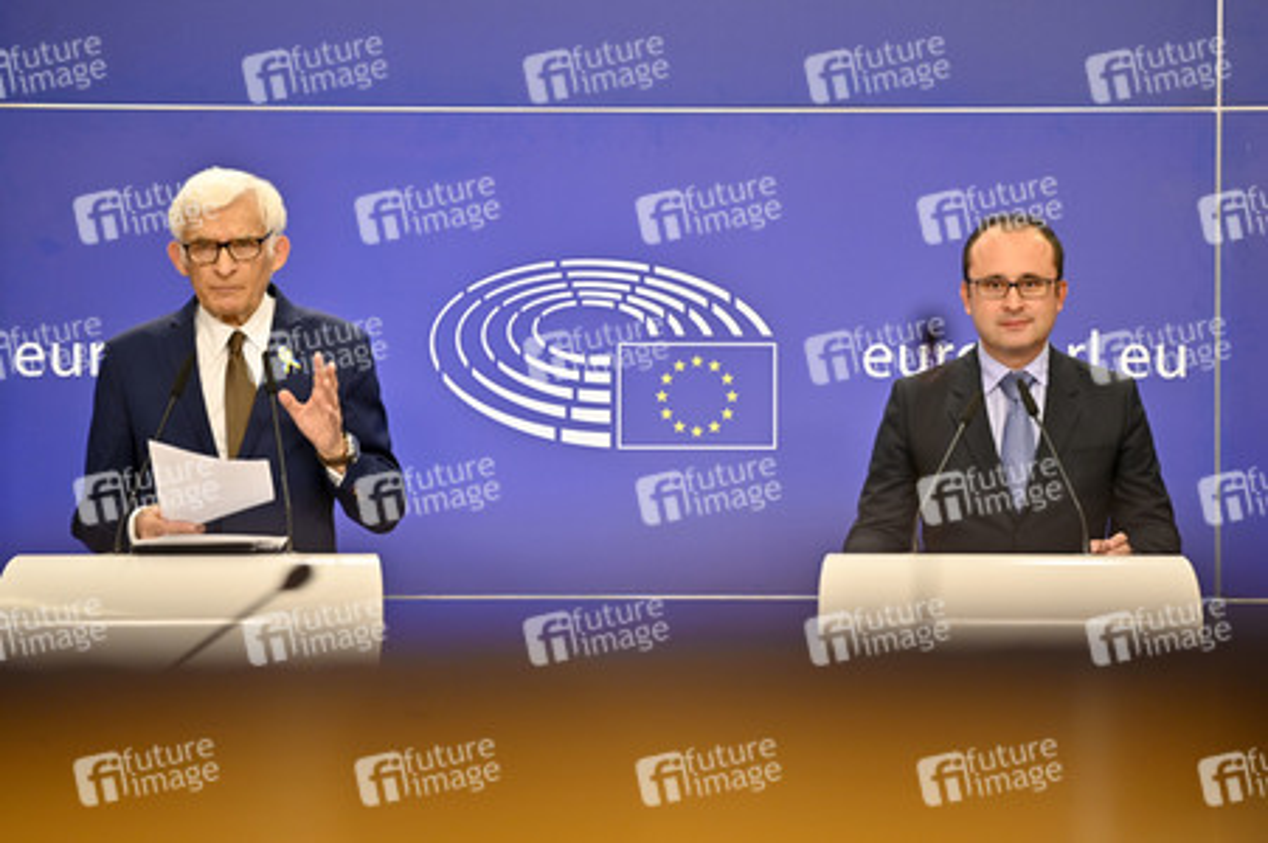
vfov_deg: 8.1
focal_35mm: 170
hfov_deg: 12.1
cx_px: 634
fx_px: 5983
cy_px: 422
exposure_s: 1/320
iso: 1000
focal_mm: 170
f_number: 2.8
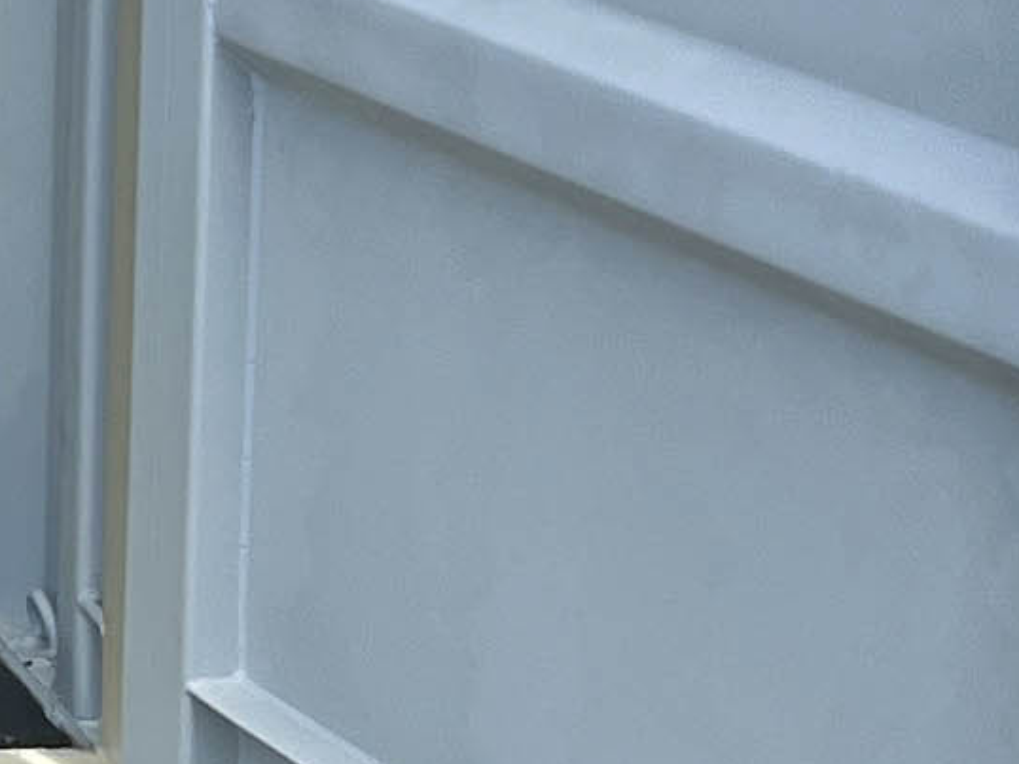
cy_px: -591
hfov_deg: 9.1
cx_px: -1474
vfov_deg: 7.4
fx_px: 5738
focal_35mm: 195
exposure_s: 1/2309
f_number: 1.6
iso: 50
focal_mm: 5.1
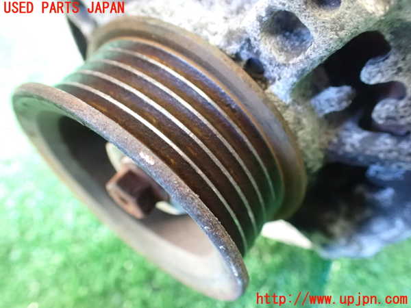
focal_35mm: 30
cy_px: 154
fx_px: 356
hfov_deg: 60.0
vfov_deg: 46.8
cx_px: 206
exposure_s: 1/20
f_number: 2.3
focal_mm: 5.4
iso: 1600
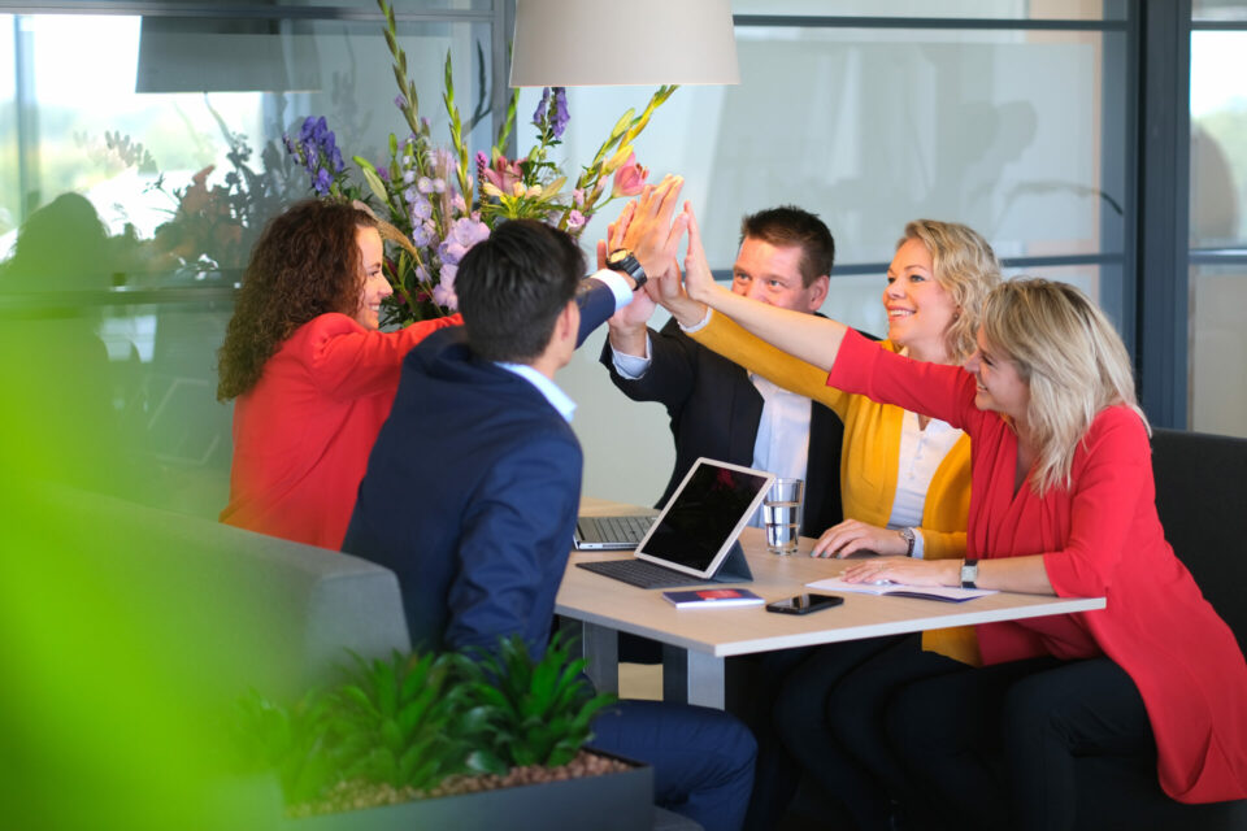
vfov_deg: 16.3
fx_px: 2909
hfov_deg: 24.2
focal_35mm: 84
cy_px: 416
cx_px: 624
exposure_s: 1/125
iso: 160
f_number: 1.2
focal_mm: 56
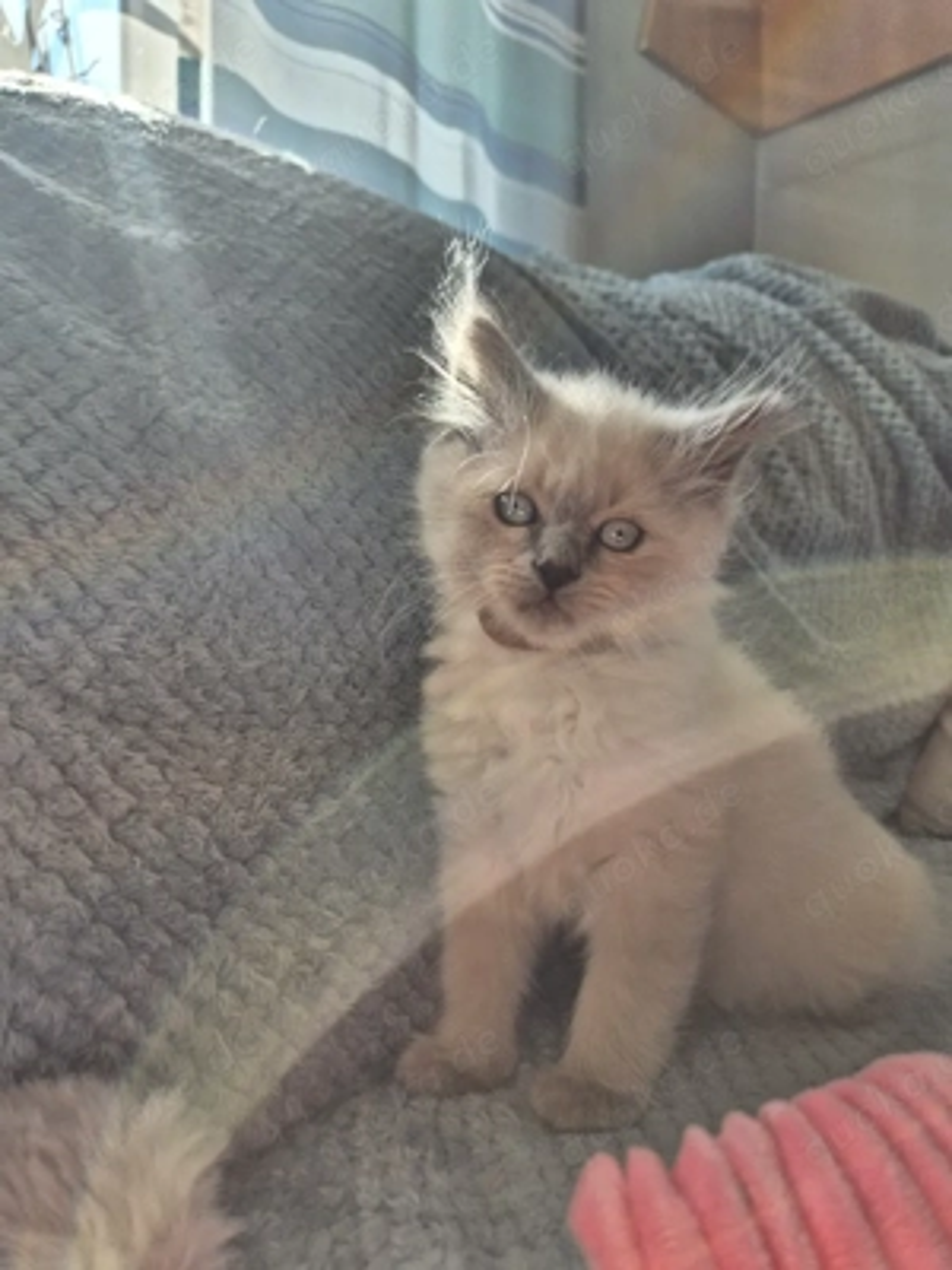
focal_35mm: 23
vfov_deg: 73.9
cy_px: 635
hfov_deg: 58.9
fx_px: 843
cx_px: 476
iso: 32
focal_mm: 5.4
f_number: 1.8
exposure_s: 1/182
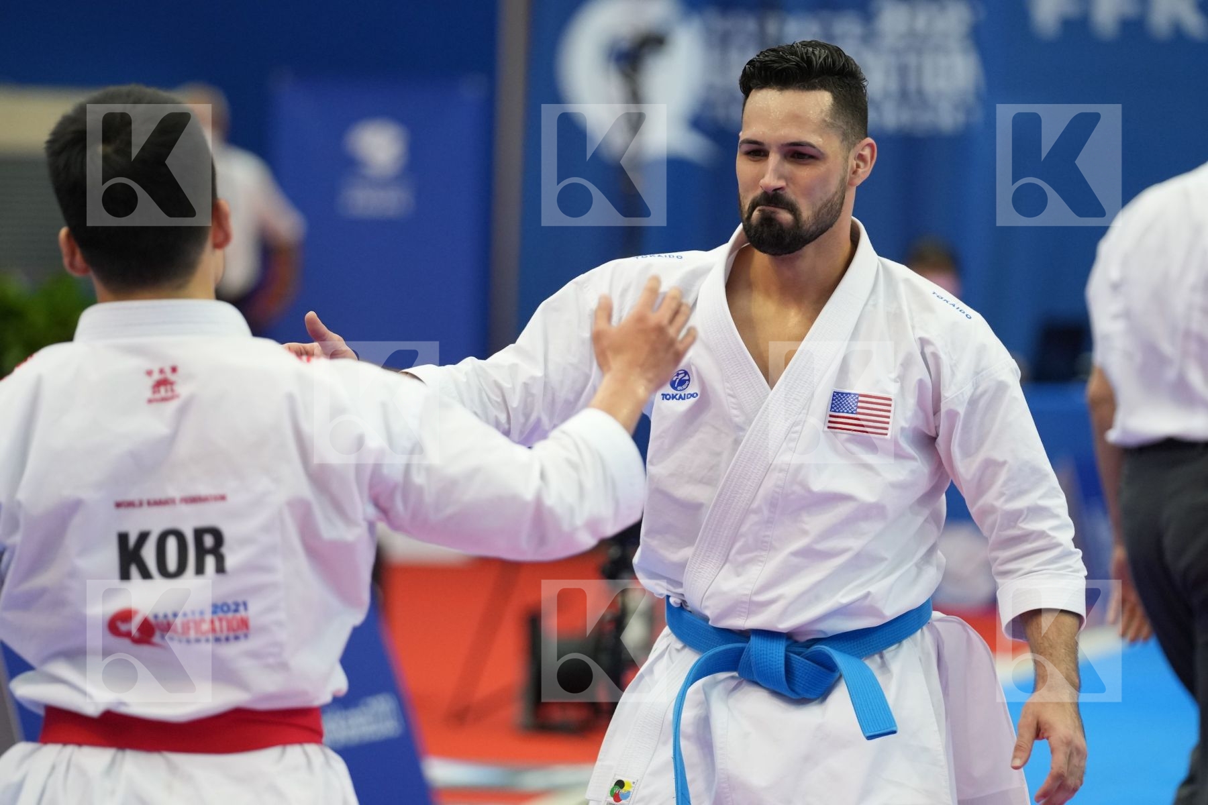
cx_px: 604
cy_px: 402
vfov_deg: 5.2
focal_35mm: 264
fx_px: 8858
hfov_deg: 7.8
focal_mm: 176
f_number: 2.8
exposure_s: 1/500
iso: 1600
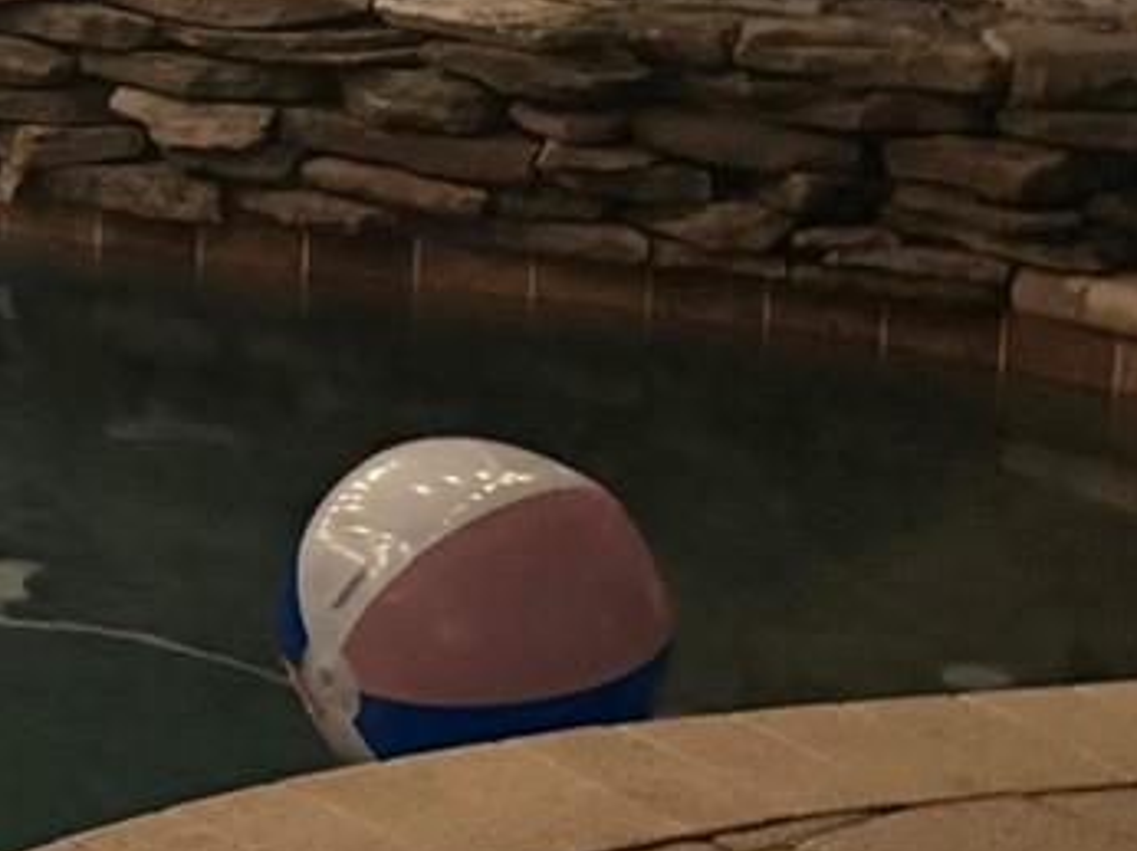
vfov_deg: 13.0
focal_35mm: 111
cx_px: -529
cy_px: -154
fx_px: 3643
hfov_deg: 16.3
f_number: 1.78
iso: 1250
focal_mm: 6.76
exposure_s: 1/30
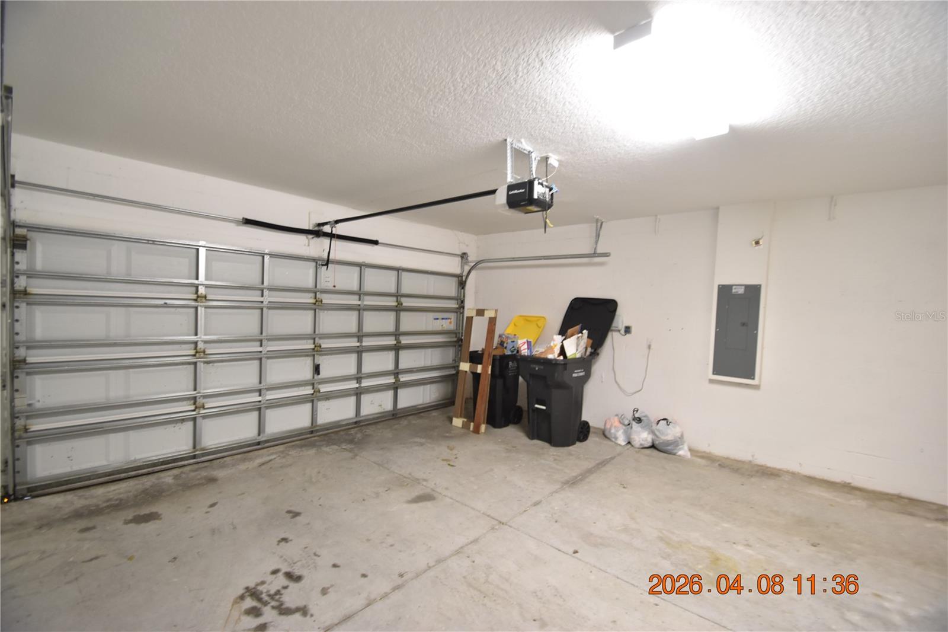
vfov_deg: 77.3
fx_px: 395
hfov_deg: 100.4
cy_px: 316
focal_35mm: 15
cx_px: 474
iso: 800
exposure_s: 1/15
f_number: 3.5
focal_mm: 10
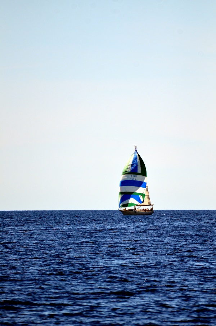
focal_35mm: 450
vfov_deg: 4.6
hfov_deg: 3.0
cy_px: 163
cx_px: 108
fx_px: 4065
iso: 640
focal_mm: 300
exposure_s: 1/5000
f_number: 5.6
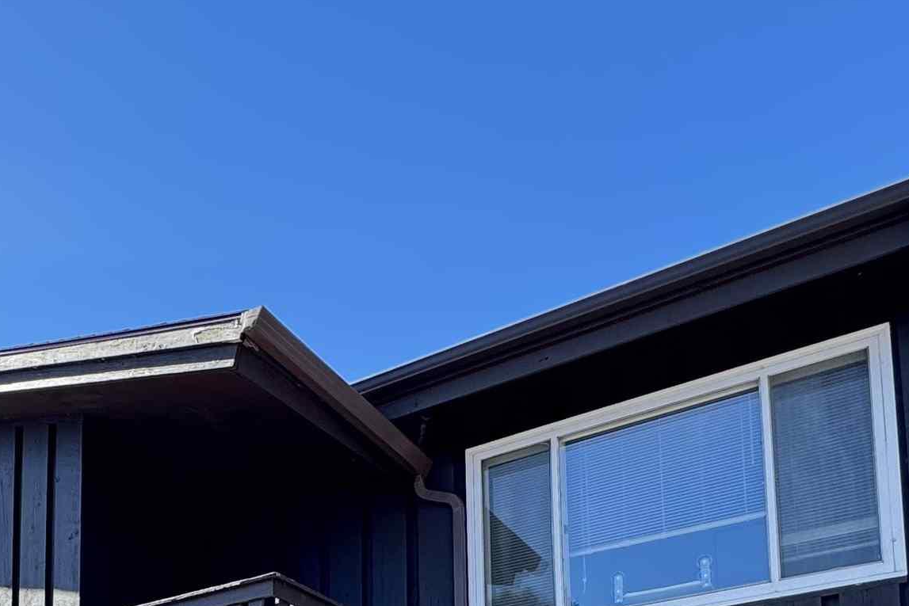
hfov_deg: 47.0
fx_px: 985
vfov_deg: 27.4
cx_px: 185
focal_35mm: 39
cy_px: 825
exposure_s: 1/172
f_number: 2.2
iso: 40
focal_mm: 2.22
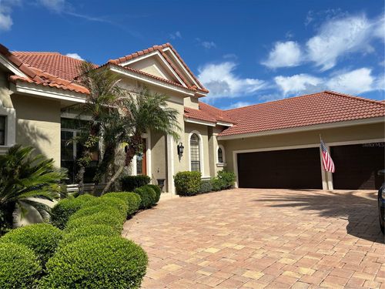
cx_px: 192
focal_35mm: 26
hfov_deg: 67.3
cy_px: 144
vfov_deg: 53.1
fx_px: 289
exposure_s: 1/6211
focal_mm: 5.7
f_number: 1.5
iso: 50
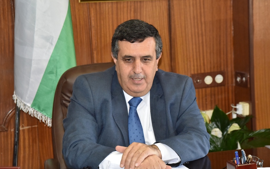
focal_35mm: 117
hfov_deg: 17.8
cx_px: 155
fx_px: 861
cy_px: 100
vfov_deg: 11.2
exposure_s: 1/200
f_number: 6.3
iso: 2500
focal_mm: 92
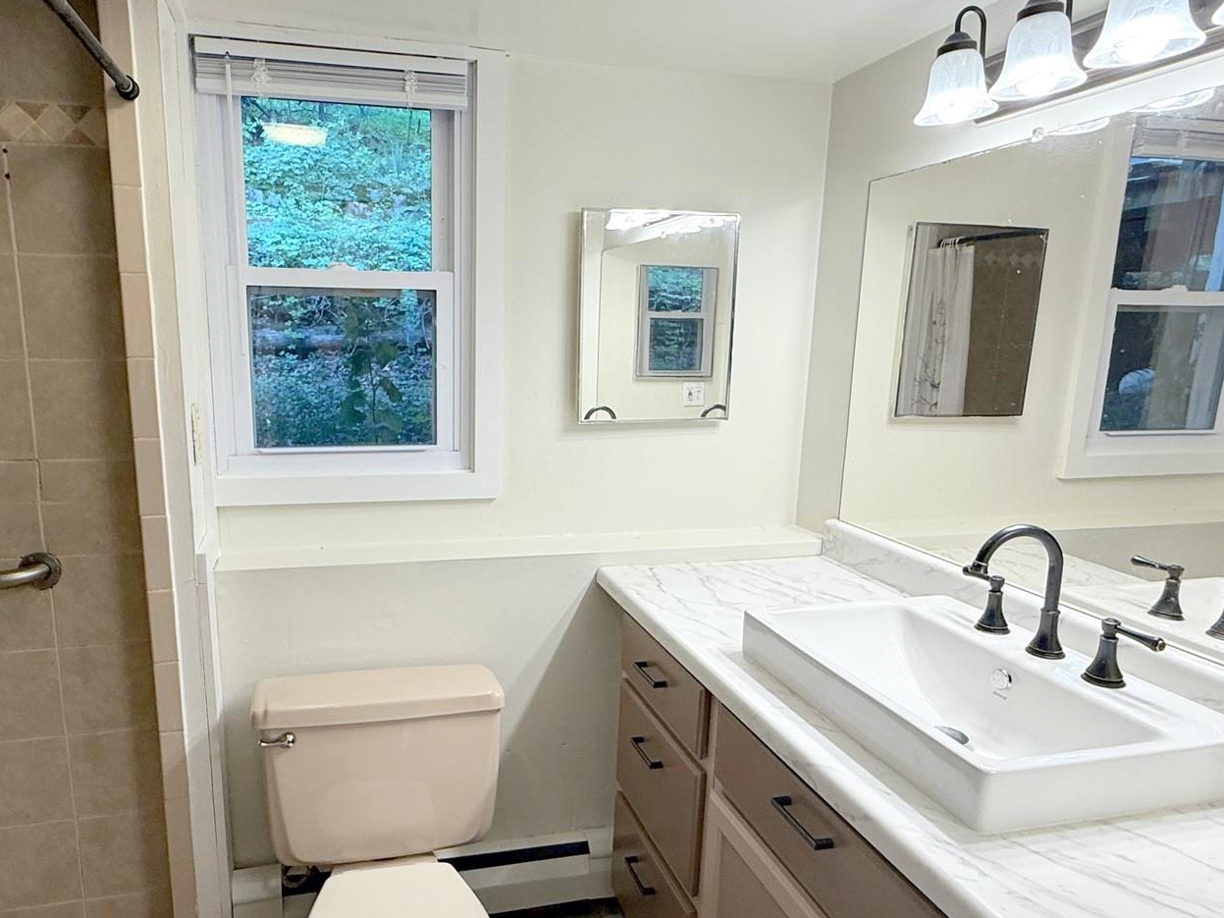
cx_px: 513
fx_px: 813
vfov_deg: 58.8
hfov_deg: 73.4
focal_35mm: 23
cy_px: 495
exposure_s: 1/120
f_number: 2.2
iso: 80
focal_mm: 2.22
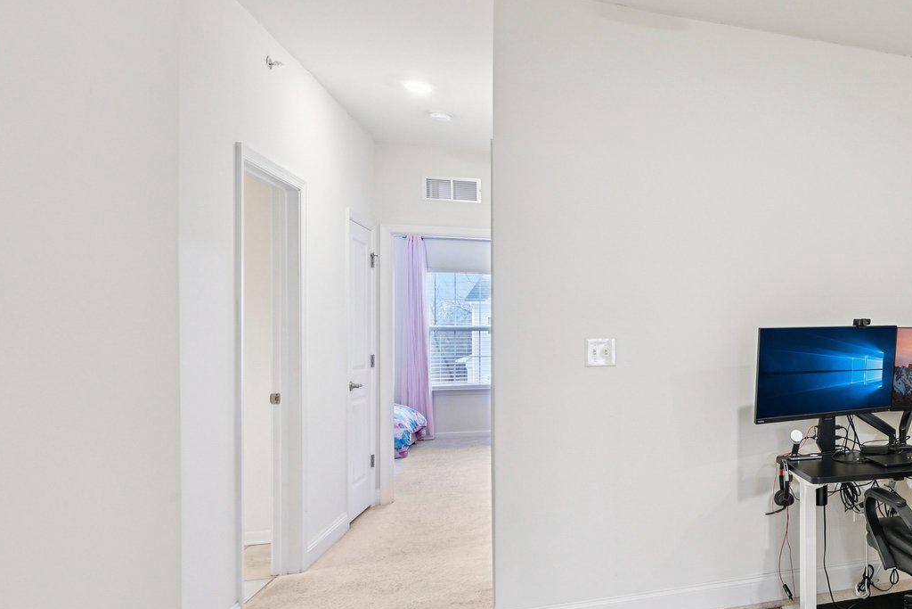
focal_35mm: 28
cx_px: 888
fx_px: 709
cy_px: 335
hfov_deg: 53.3
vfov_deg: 46.4
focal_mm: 14
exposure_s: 1/5
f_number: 8
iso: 400
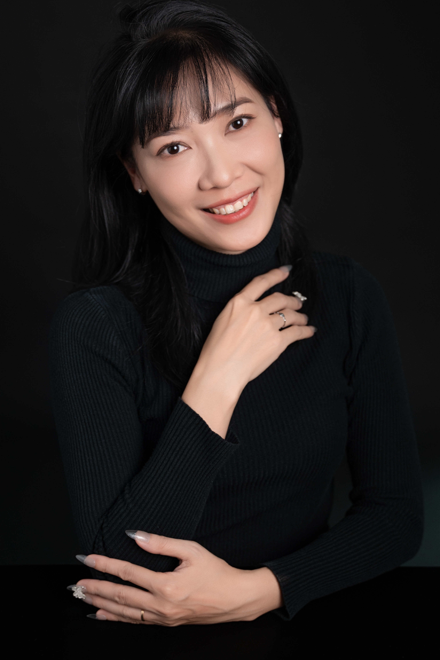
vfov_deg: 31.4
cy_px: 330
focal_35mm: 64
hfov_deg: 21.2
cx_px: 220
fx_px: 1173
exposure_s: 1/160
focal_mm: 43.2
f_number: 2.8
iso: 400
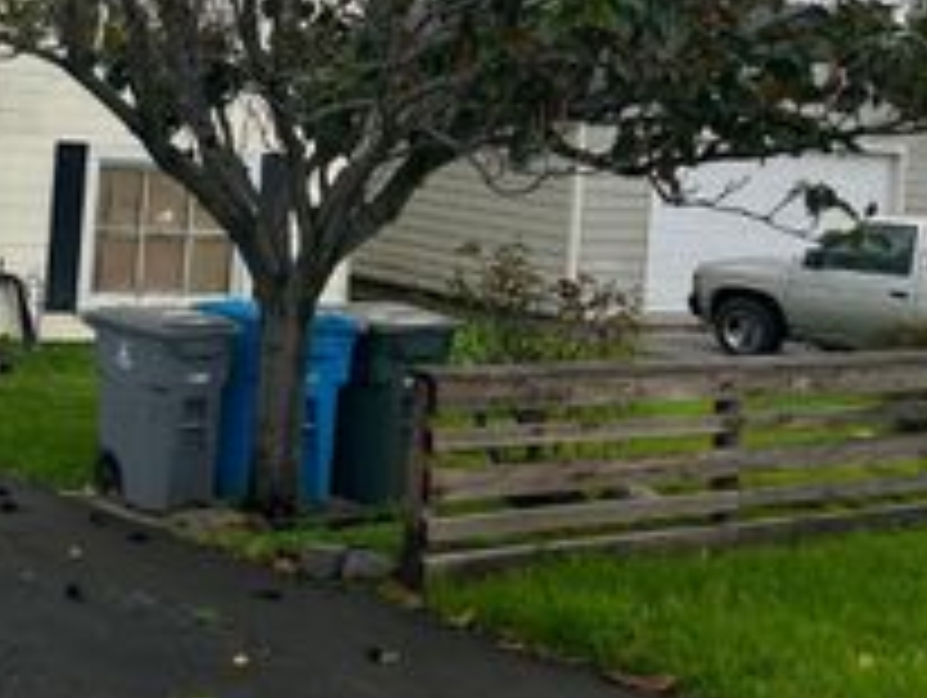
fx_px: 1689
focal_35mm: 63
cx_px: -117
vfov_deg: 22.5
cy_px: 7
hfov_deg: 27.8
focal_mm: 5.7
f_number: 1.5
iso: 50
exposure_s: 1/1311
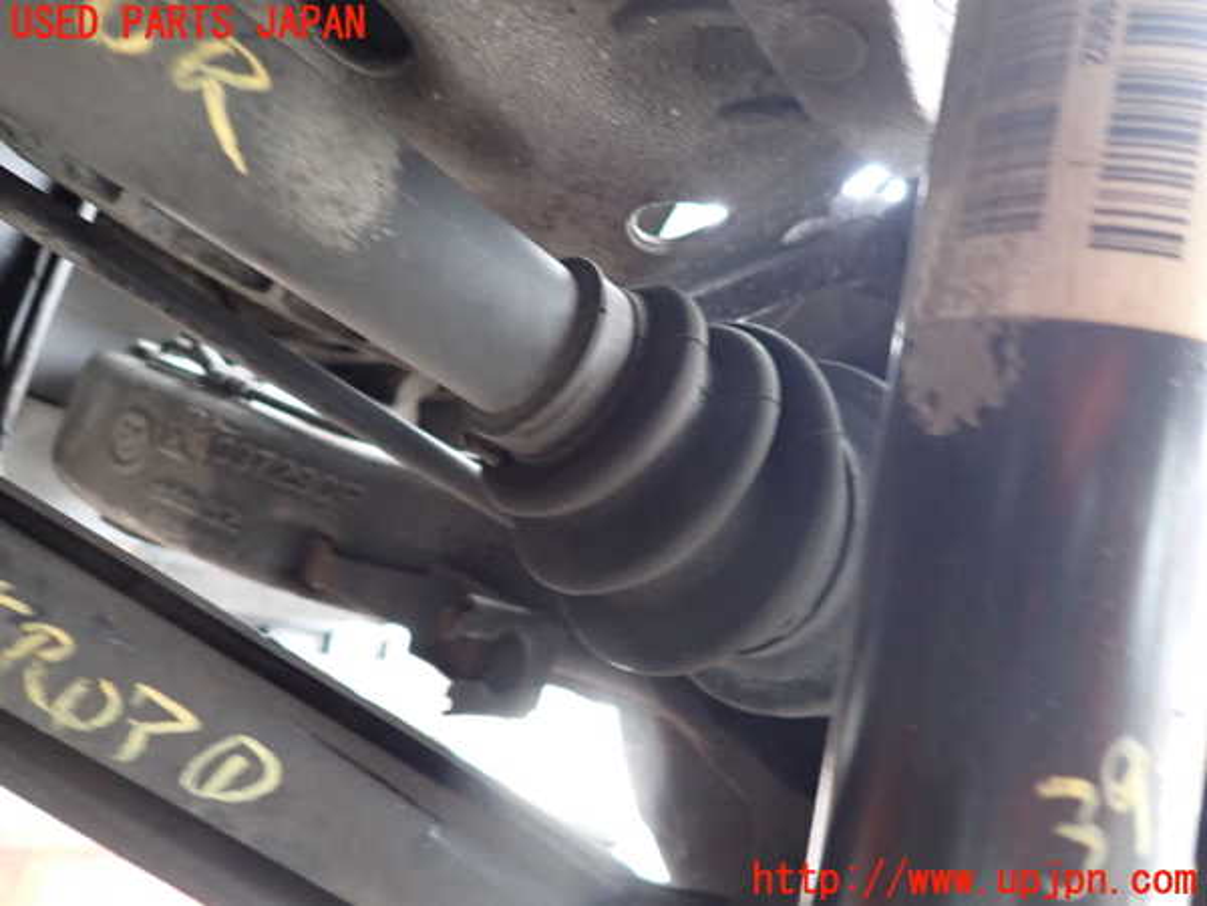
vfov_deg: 54.9
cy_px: 453
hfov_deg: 69.4
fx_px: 872
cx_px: 604
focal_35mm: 25
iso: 800
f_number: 2
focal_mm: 4.5
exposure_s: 1/25
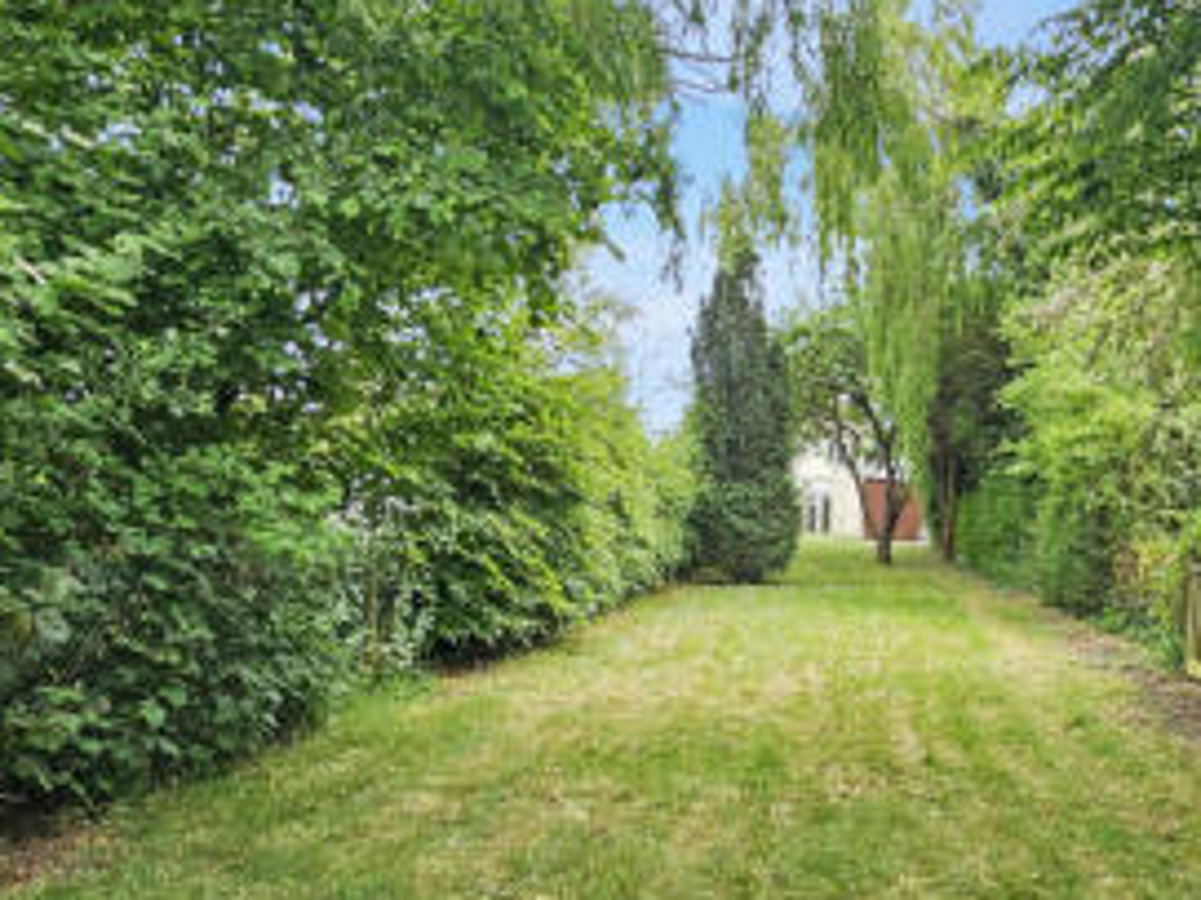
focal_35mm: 28
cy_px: 530
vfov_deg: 49.5
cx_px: 800
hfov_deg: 61.9
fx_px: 971
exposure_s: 1/523
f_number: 2.2
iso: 50
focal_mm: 2.2
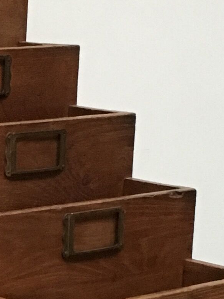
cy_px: 304
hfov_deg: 9.5
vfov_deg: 13.0
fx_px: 1294
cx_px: -165
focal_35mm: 150
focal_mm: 4.15
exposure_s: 1/20
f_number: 2.2
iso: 200
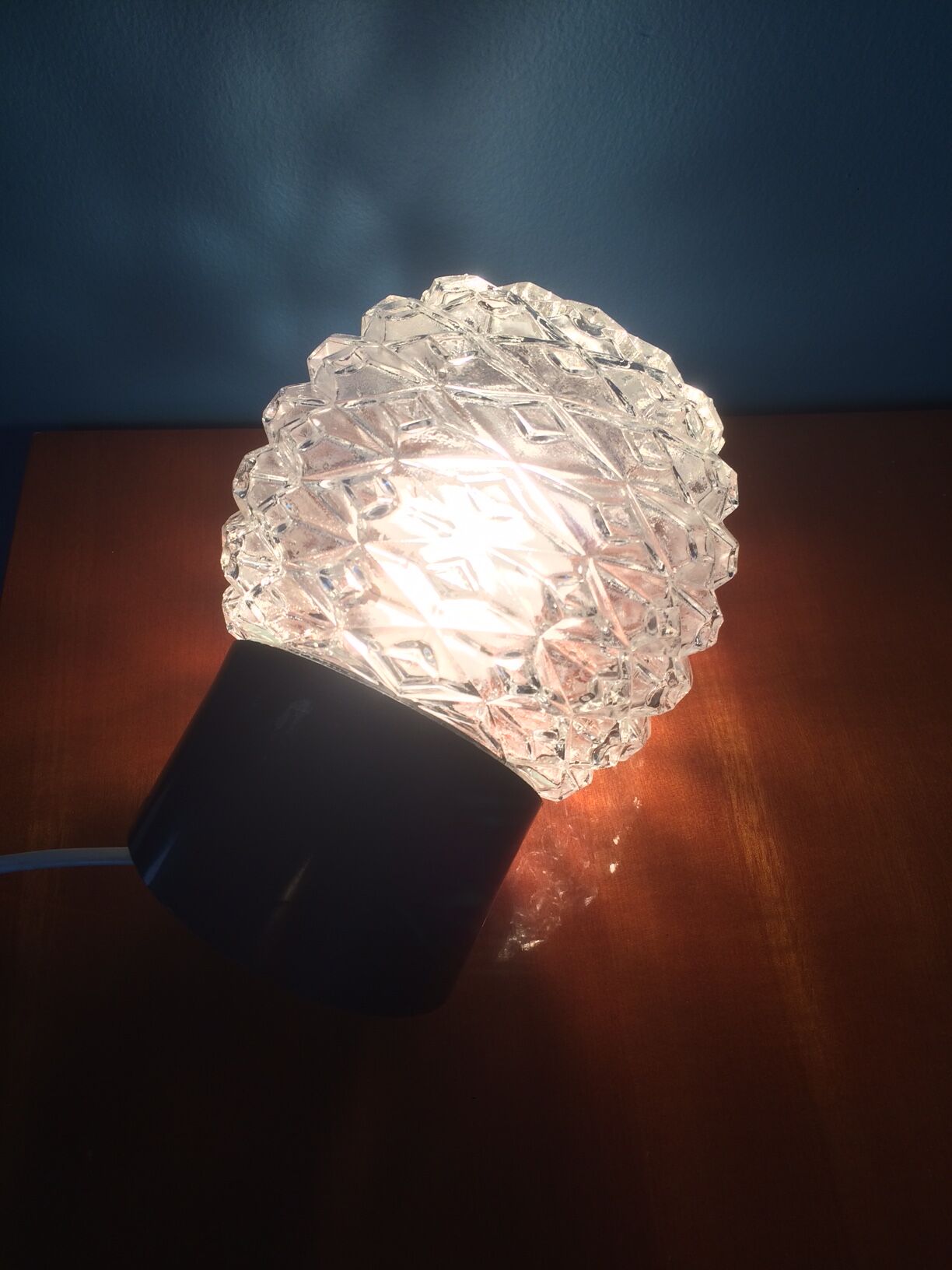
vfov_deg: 61.7
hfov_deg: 48.2
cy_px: 635
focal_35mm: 29
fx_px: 1063
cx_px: 476
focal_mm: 4.15
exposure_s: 1/162
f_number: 2.2
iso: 32
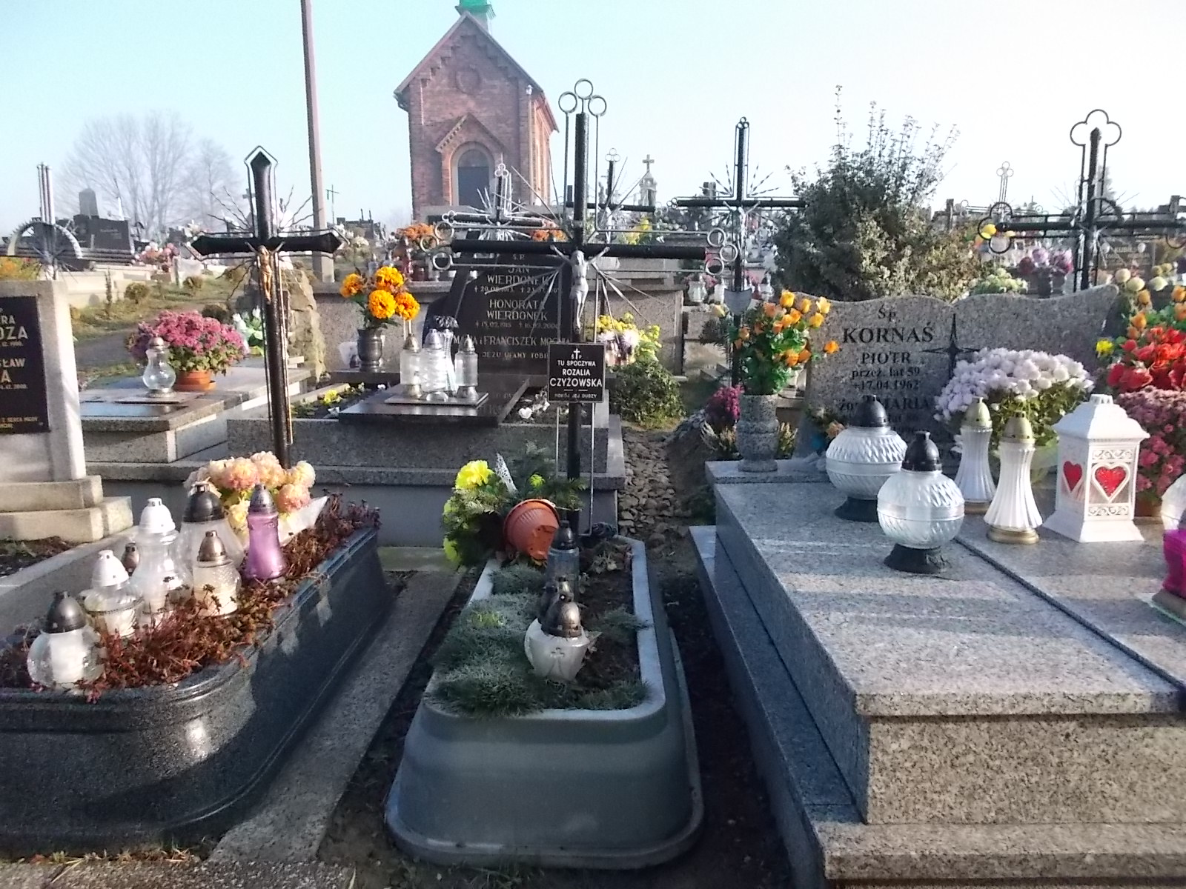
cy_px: 444
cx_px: 593
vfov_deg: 53.1
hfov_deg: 67.3
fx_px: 891
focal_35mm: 26
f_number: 8
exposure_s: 1/200
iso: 400
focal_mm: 4.6
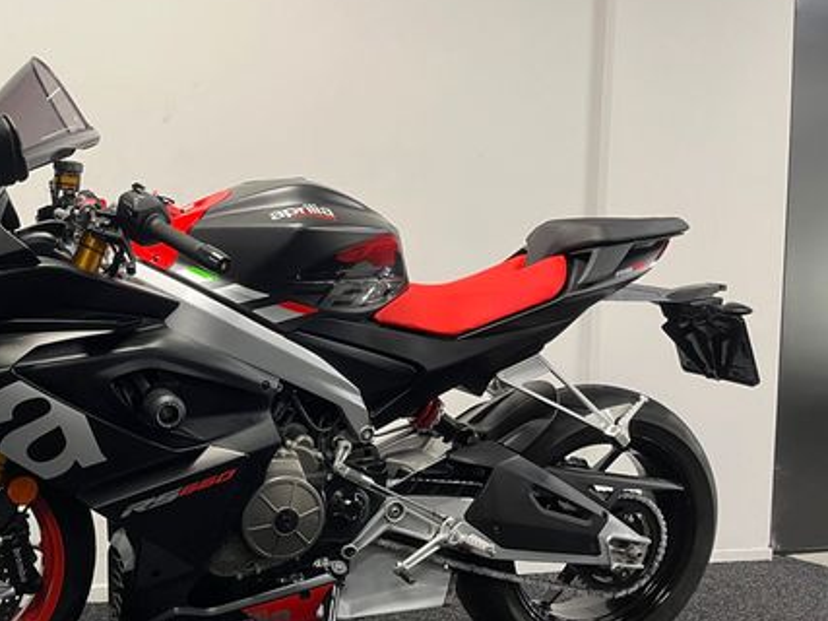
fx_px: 933
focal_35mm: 39
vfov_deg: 36.5
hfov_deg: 46.2
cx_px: 209
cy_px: 406
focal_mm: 5.1
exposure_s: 1/50
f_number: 1.6
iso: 100
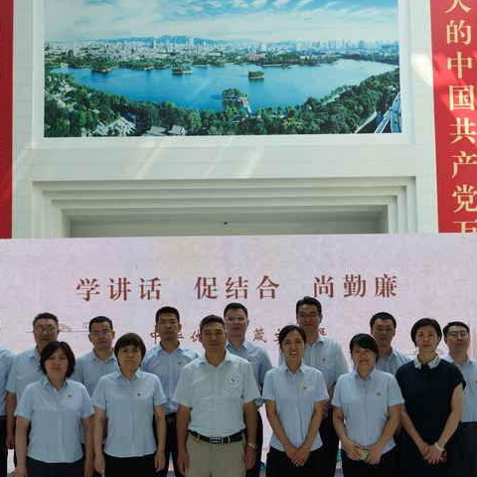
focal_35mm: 46
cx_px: 221
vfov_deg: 36.6
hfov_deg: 36.8
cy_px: 292
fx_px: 717
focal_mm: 32
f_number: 6.4
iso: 1000
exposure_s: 1/200
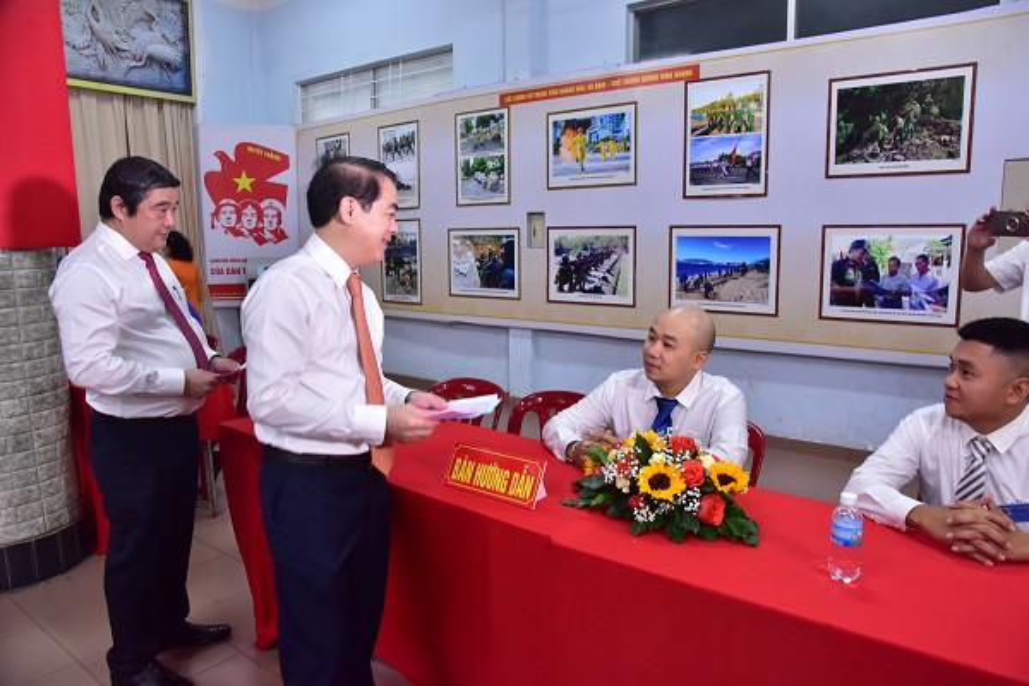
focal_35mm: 24
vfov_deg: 53.1
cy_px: 343
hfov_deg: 73.7
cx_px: 514
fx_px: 686
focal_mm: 24
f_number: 8
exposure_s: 1/25
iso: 1600
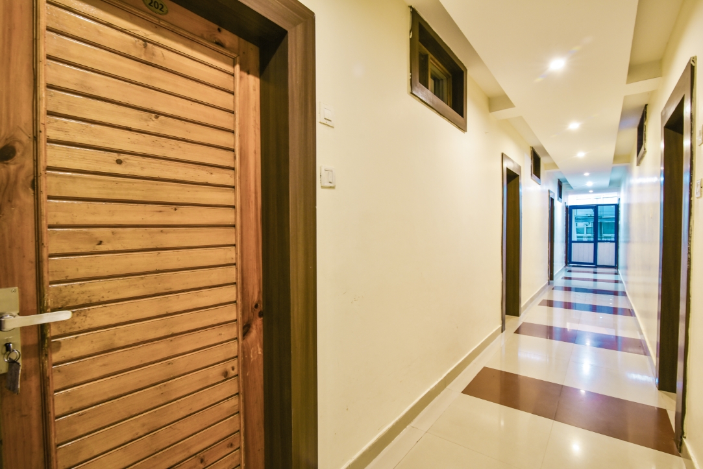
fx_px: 332
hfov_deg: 93.3
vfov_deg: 70.5
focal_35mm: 17
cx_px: 352
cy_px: 234
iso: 500
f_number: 8
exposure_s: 1/2.5
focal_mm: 17
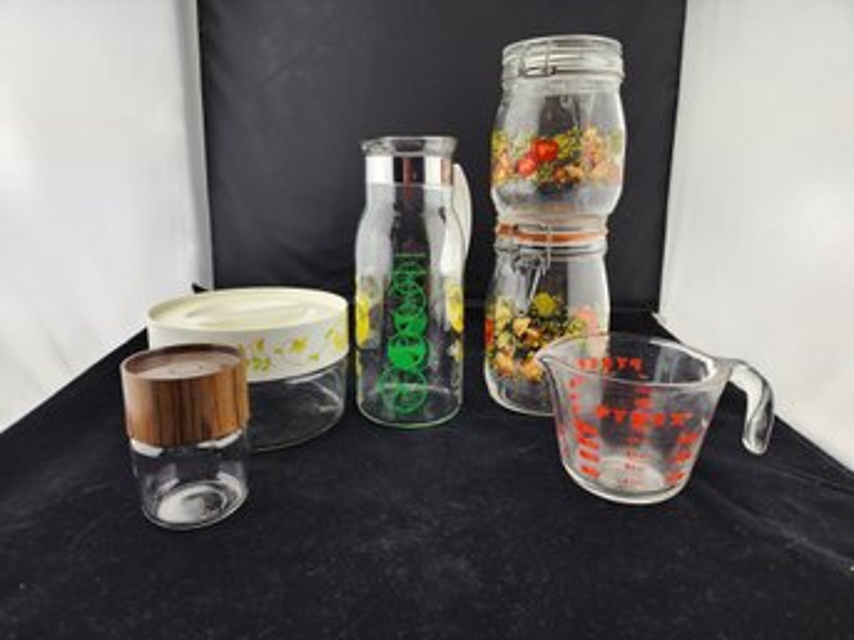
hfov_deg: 73.9
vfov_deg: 58.8
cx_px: 427
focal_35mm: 23
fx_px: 567
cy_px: 320
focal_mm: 6.4
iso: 16
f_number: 1.8
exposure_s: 1/120
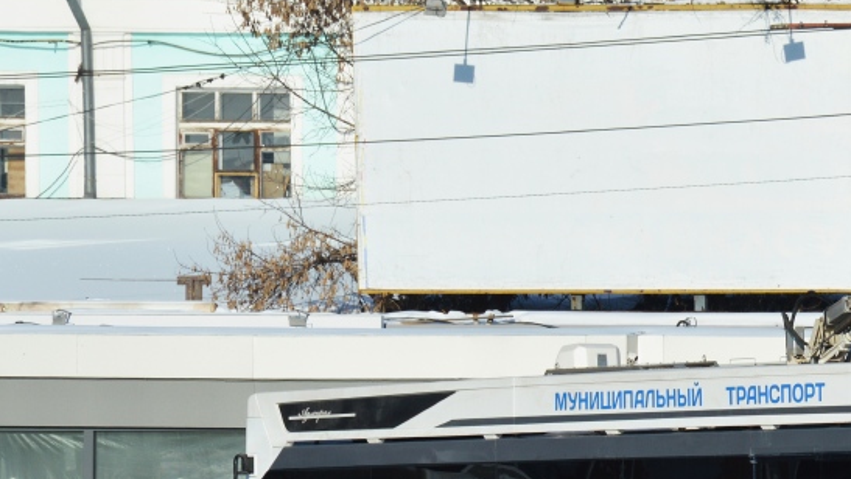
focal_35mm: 362
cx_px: 921
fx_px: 8174
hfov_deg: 5.9
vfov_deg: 3.4
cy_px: 362
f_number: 9
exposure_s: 1/320
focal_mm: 105
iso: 100
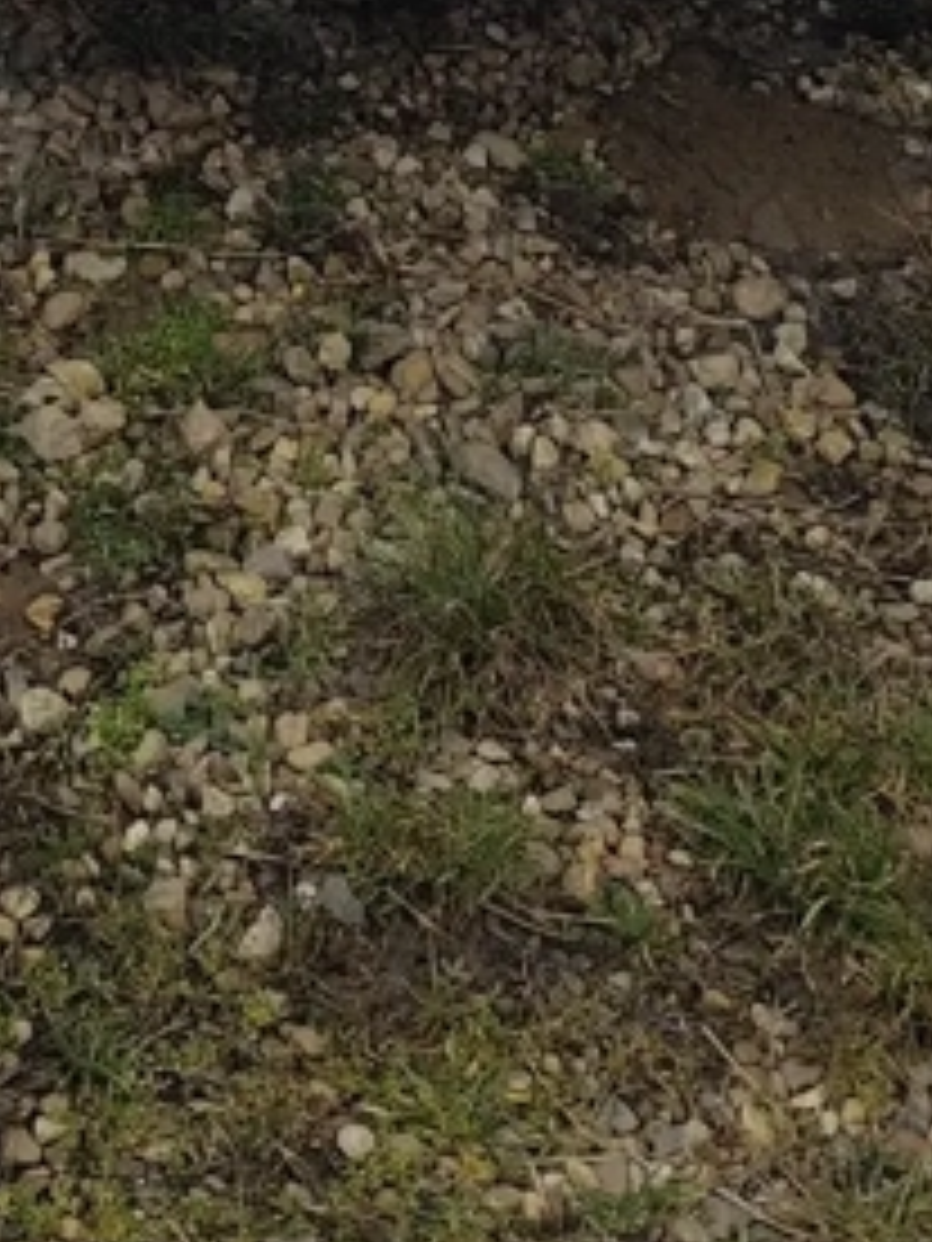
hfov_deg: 13.2
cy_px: -1629
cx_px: 86
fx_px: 3985
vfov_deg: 13.5
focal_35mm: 111
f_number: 1.65
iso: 50
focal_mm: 6.19
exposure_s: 1/310
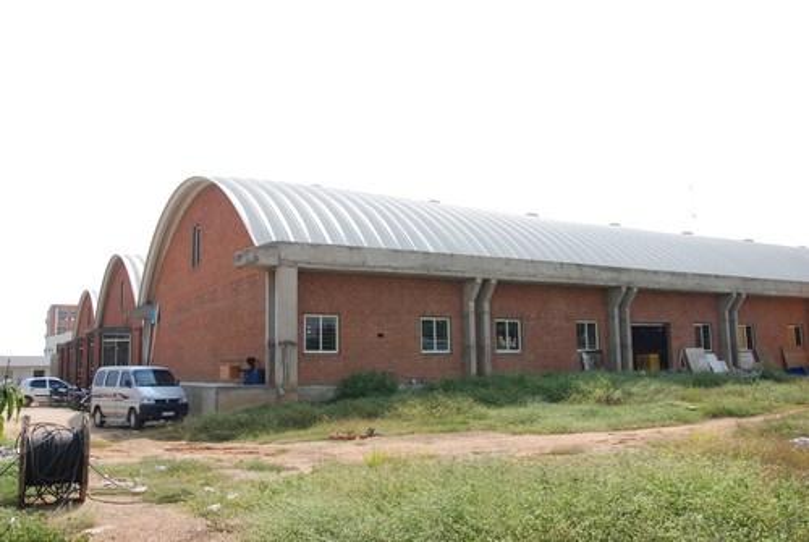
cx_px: 404
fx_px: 709
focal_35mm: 32
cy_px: 271
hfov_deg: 59.4
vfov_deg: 41.8
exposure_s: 1/250
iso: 125
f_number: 9
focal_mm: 21
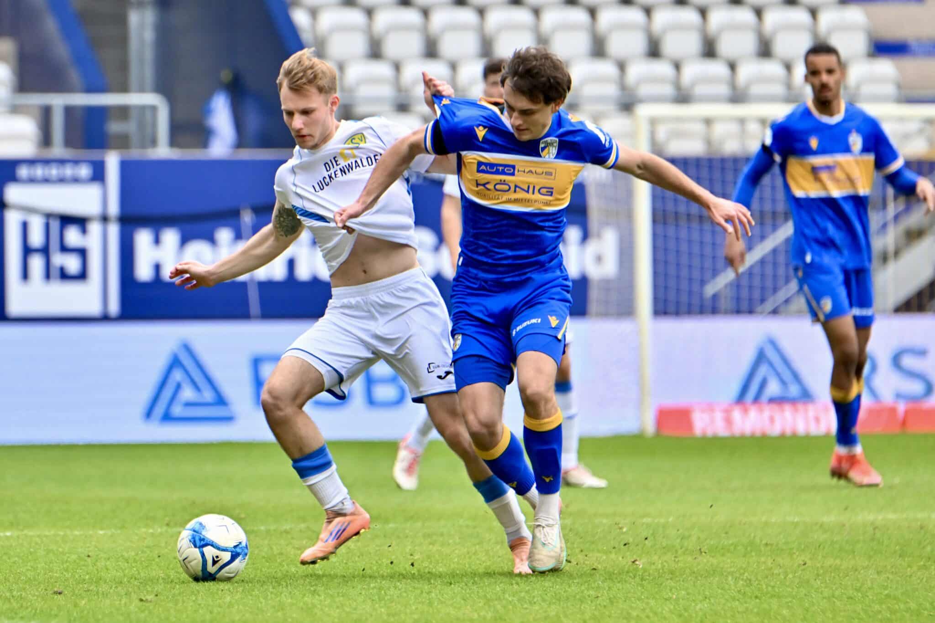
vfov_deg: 3.6
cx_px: 468
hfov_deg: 5.4
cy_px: 312
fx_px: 9868
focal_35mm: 380
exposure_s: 1/1600
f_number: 5.6
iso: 1000
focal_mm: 380
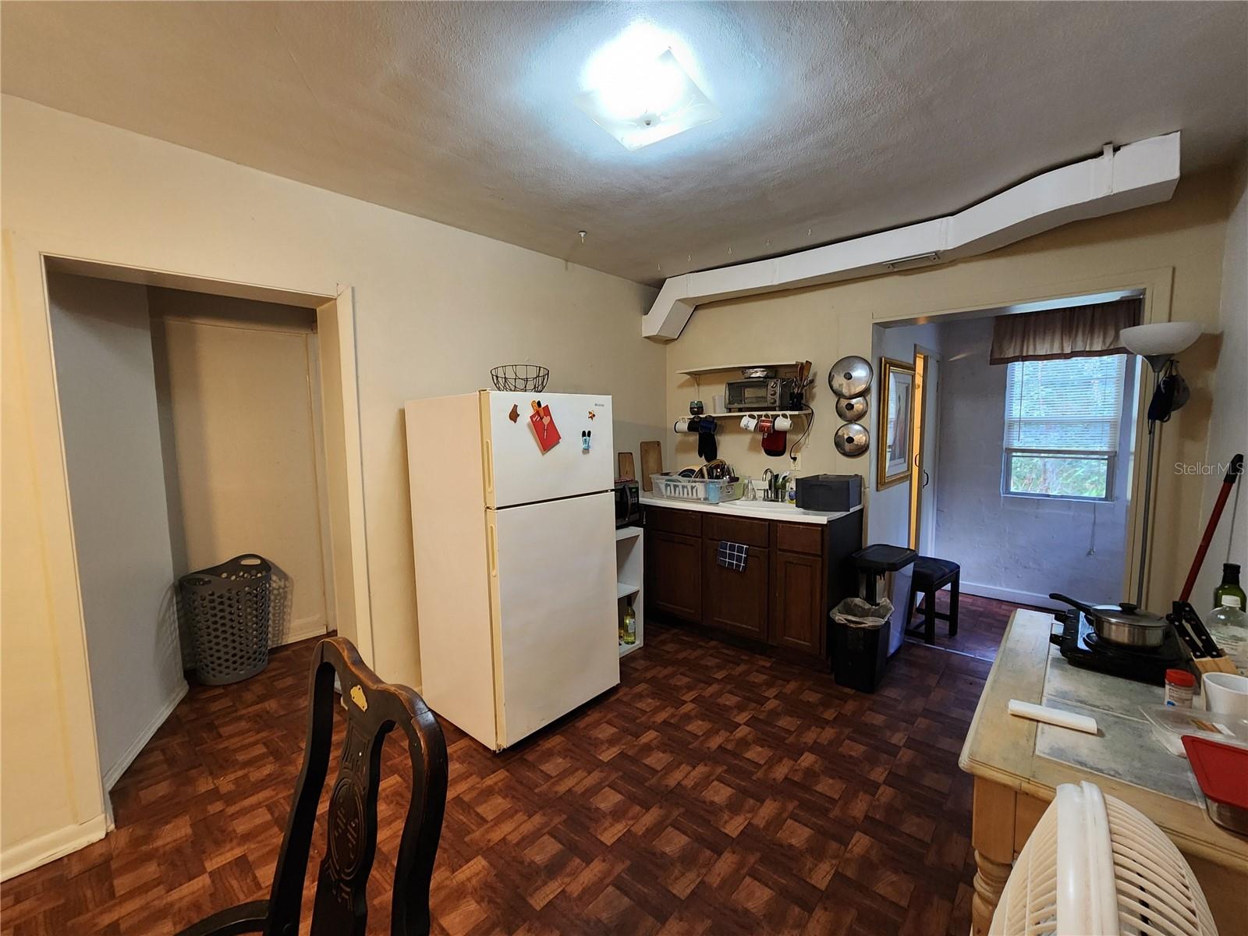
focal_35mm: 13
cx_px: 624
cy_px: 468
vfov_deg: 89.9
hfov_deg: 106.2
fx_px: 469
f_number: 2.2
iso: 320
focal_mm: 2.2
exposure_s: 1/30
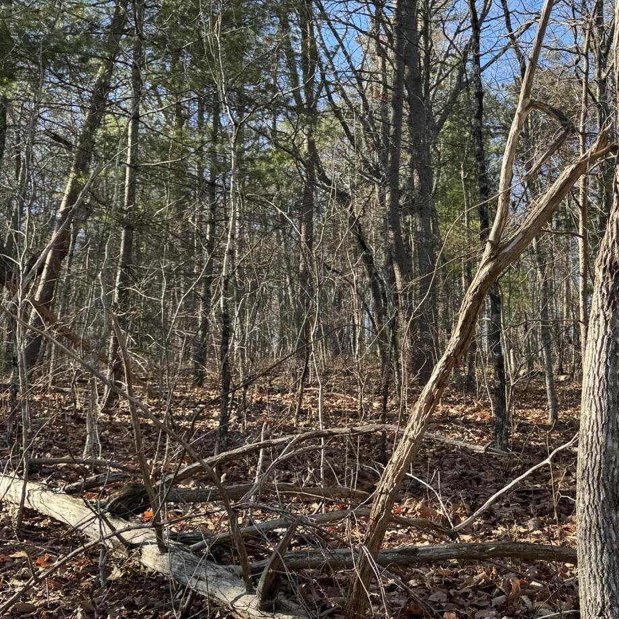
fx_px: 931
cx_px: 440
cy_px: 387
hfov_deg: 36.2
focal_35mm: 46
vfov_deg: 36.6
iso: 80
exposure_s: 1/535
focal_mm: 6.86
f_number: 1.78
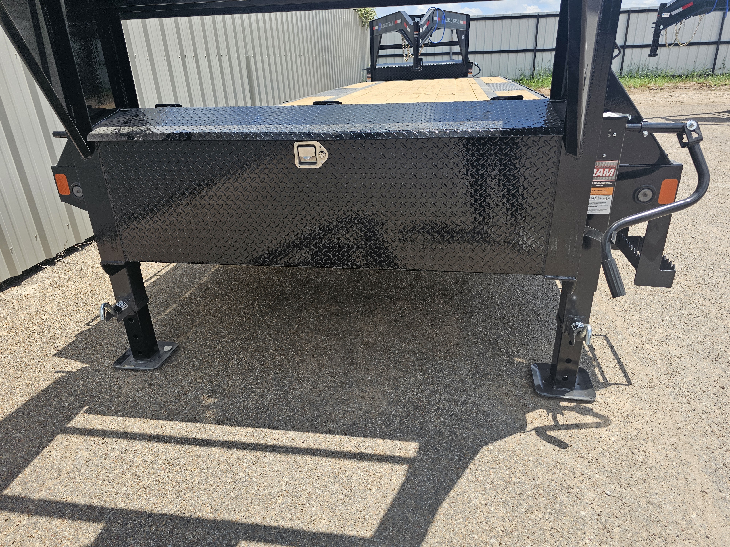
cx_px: 365
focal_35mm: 23
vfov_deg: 58.9
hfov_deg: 73.9
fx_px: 485
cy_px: 274
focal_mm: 6.3
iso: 10
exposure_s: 1/557
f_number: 1.7
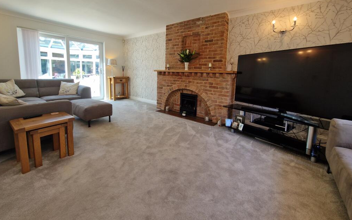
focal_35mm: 14
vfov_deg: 77.7
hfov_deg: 105.3
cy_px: 87
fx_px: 134
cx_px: 175
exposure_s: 1/101
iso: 50
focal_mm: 2.2
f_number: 2.2
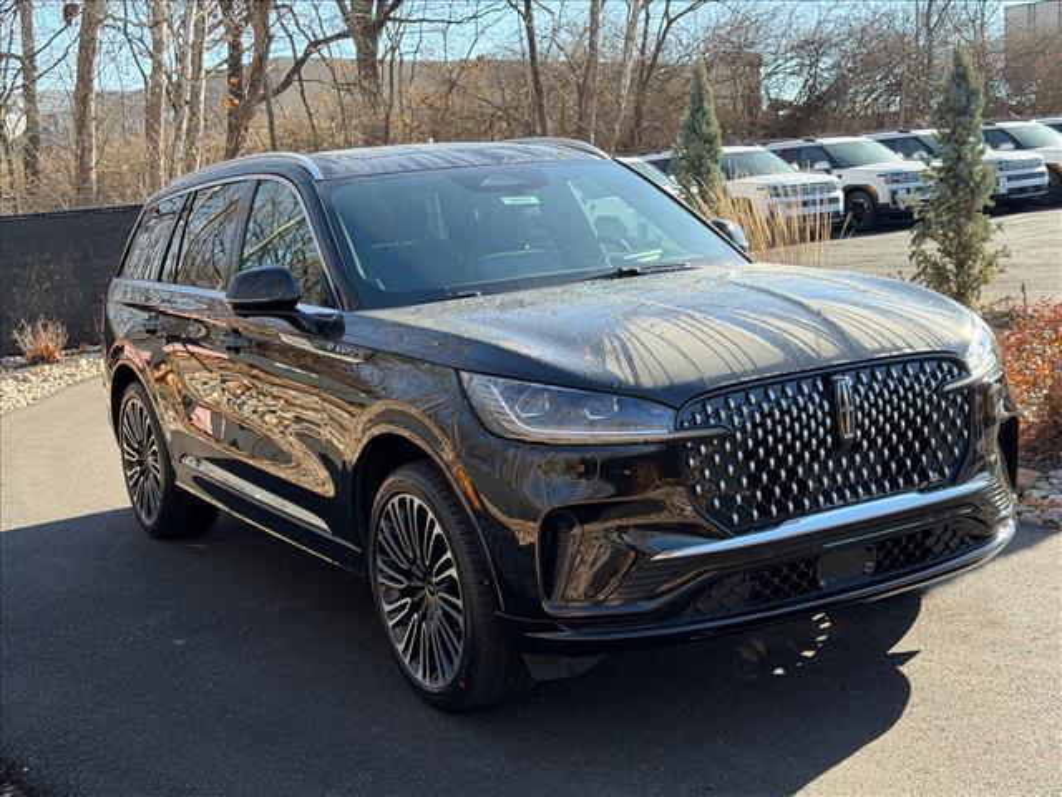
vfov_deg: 30.3
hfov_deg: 39.7
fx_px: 1473
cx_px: 531
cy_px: 398
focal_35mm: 48
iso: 64
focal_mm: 6.76
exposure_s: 1/875
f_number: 1.78
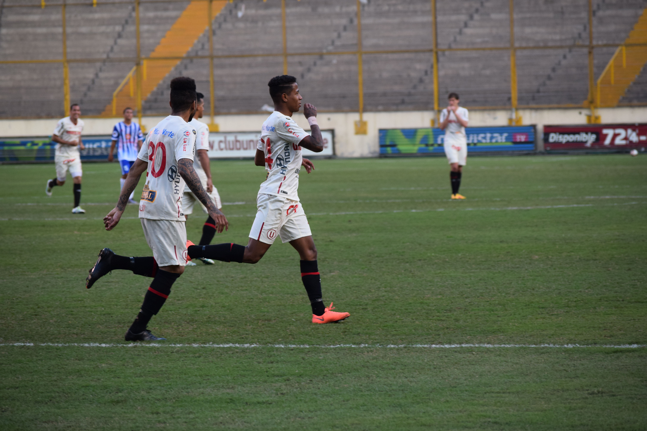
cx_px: 324
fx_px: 3235
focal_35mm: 180
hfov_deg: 11.4
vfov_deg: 7.6
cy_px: 216
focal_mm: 120
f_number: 4.8
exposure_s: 1/640
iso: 800
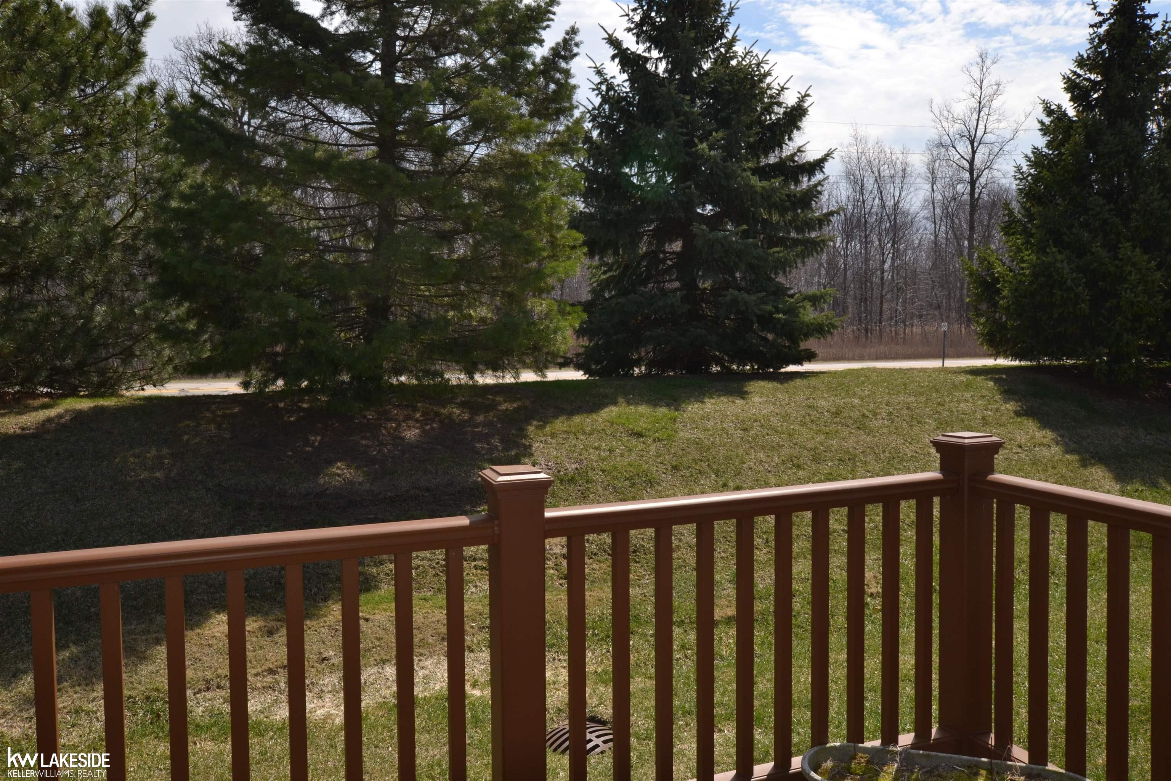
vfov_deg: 43.6
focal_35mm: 30
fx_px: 976
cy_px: 390
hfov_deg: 61.9
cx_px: 586
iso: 100
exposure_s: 1/200
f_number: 10
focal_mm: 20
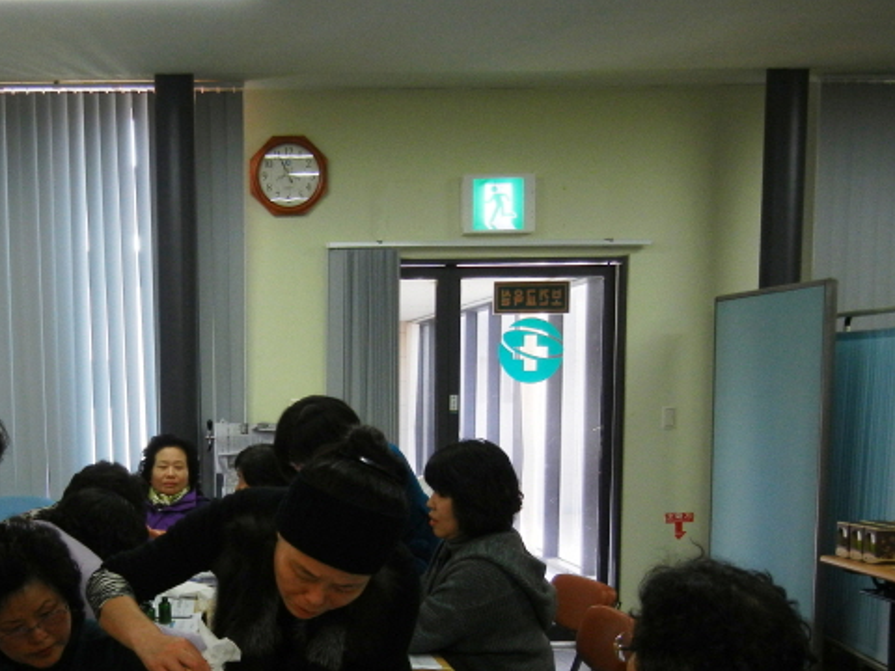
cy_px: 537
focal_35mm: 50
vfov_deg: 28.5
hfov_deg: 37.1
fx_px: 1293
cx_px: 201
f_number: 3.5
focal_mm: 5.4
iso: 200
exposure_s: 1/30
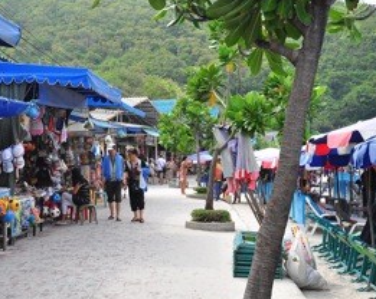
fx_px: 633
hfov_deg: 33.0
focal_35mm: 57
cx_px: 150
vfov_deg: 26.6
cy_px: 172
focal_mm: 22
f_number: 4.8
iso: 200
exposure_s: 1/750
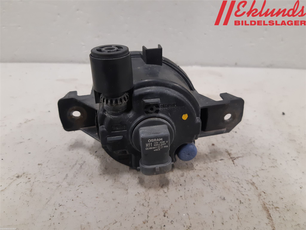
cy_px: 115
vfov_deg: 53.1
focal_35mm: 26
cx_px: 153
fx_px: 230
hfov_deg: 67.3
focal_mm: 3.93
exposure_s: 1/50
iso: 200
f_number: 1.7
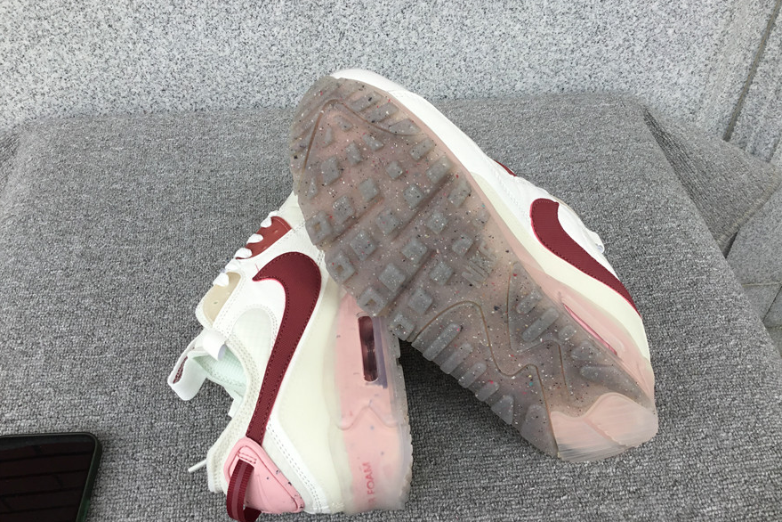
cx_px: 398
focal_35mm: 33
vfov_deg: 40.0
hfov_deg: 57.2
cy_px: 255
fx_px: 717
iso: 25
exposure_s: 1/187
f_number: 2.4
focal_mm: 3.3
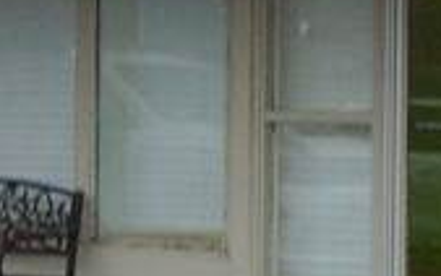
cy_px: 133
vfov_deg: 5.3
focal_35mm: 250
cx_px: 248
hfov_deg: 8.4
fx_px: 3008
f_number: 3.5
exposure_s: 1/45
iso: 160
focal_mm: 6.6
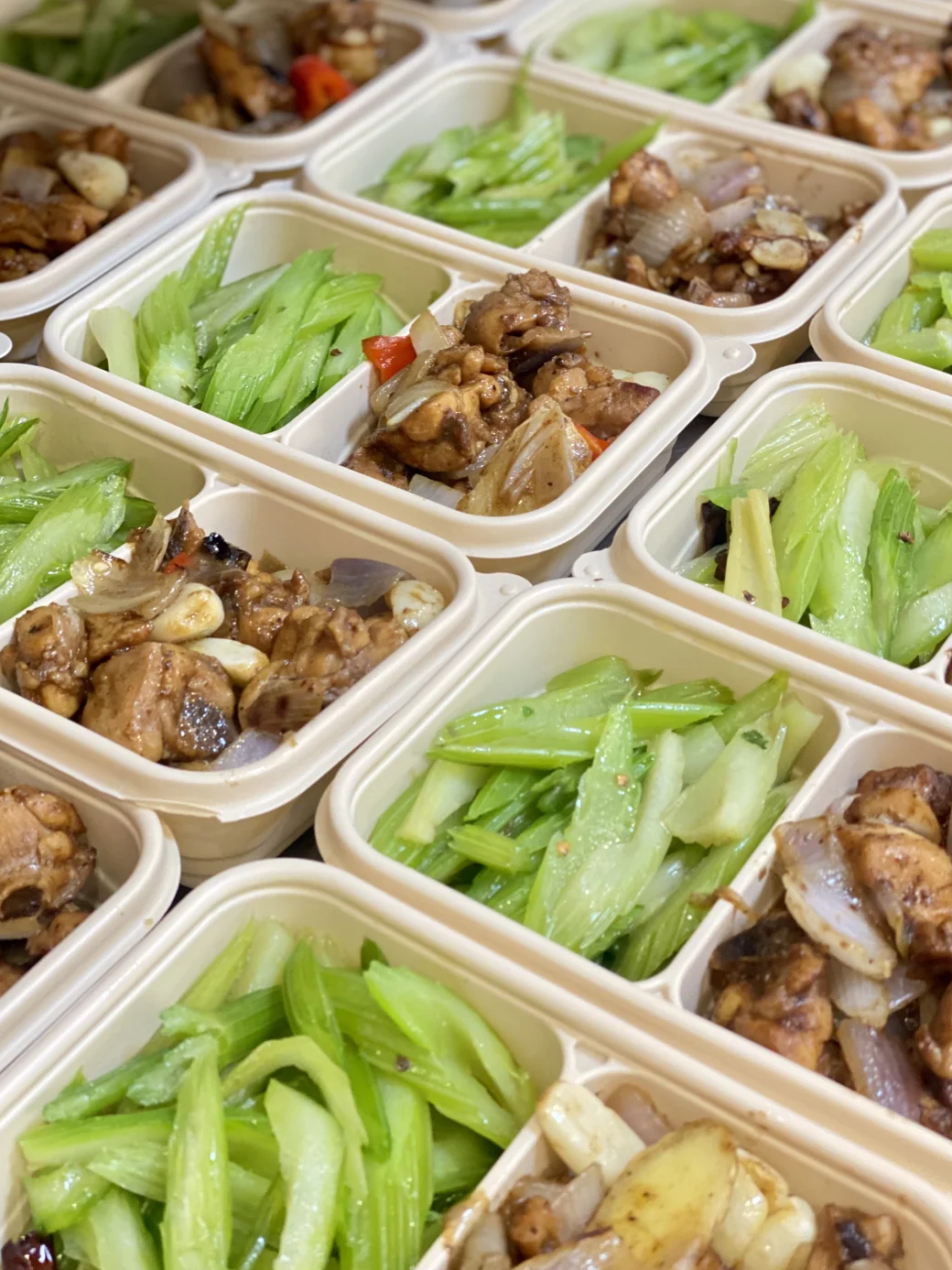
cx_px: 483
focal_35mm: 54
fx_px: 1980
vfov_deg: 35.5
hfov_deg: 27.0
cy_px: 651
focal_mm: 6
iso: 160
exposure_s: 1/33
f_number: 2
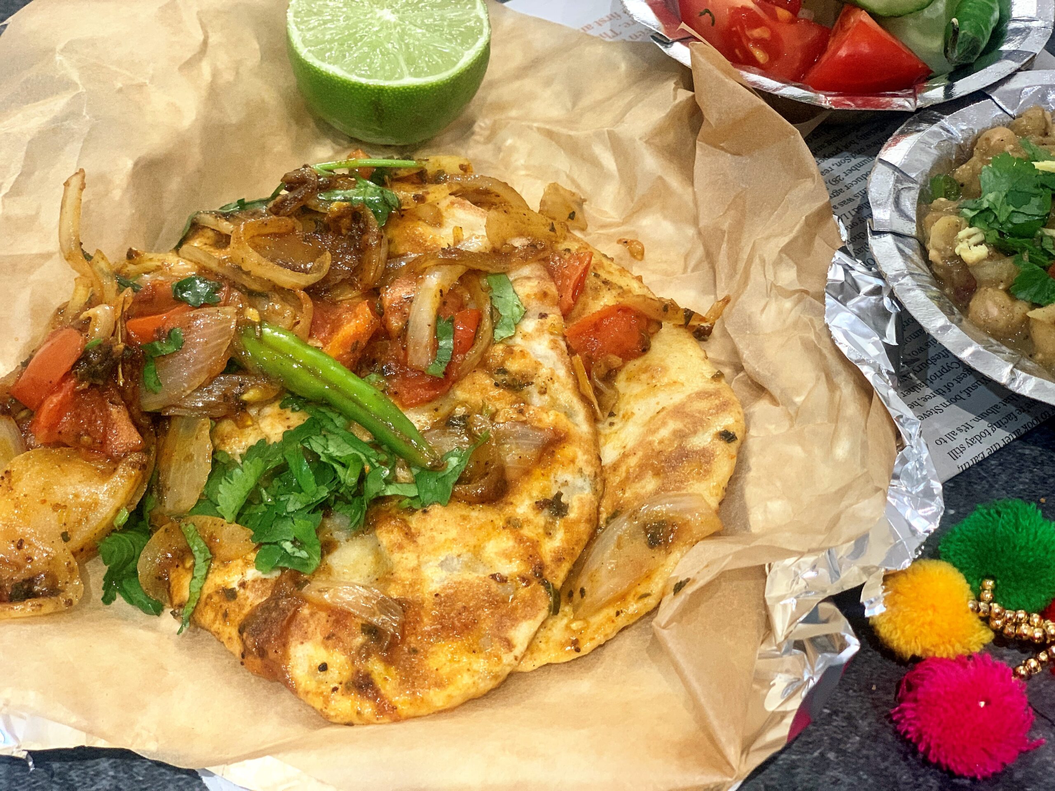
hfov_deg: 36.8
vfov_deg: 28.0
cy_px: 396
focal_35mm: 52
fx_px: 1585
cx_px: 528
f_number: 2.4
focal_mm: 6
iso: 200
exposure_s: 1/50
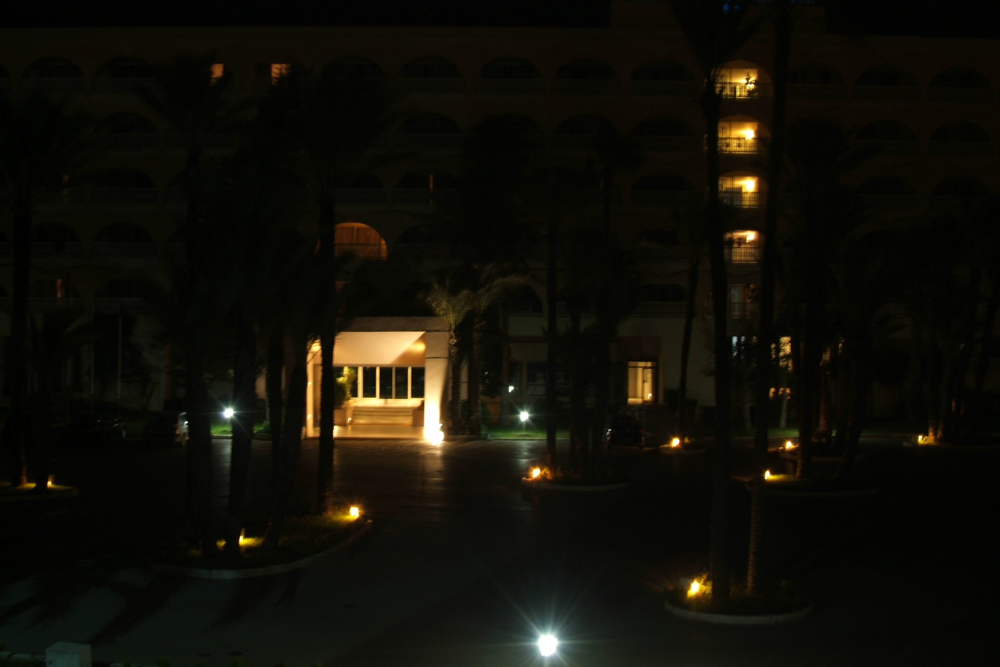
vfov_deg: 36.9
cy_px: 334
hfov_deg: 53.1
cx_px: 500
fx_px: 1000
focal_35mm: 36
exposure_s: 2
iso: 400
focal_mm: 24
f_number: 8
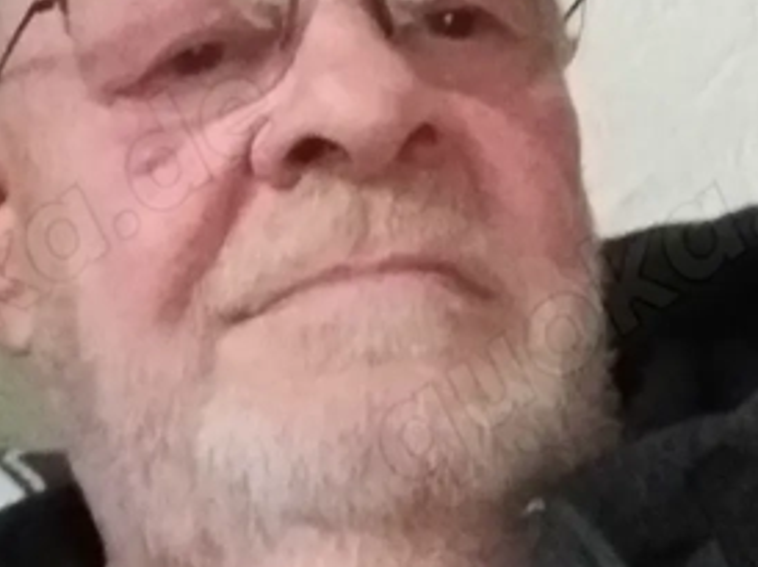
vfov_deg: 17.5
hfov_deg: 23.3
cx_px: 338
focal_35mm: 84
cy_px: 313
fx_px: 1838
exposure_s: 1/14
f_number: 2.2
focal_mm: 1.92
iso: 1000
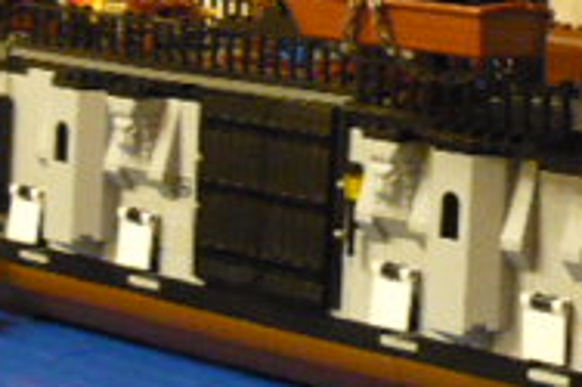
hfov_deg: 16.4
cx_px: 505
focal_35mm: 124
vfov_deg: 10.7
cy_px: -139
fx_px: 2003
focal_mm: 5.8
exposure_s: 1/8
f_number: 2.8
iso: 400
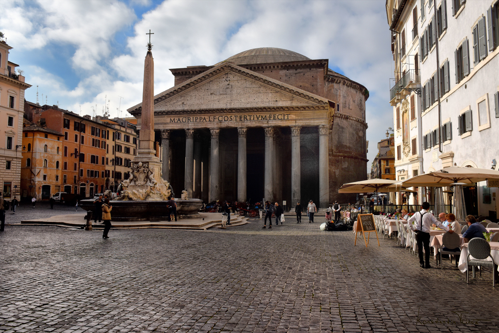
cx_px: 250
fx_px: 374
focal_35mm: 27
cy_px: 166
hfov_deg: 67.4
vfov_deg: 47.9
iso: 200
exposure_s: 1/640
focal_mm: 27
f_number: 13
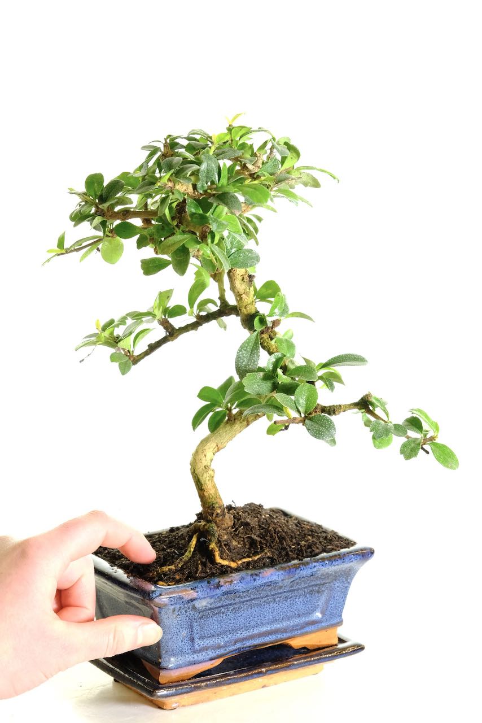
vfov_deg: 22.4
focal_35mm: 91
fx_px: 1826
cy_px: 362
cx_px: 241
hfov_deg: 15.0
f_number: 9
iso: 2500
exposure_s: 1/25
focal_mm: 60.8
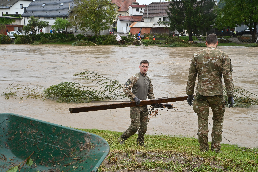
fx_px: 286
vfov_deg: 33.4
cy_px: 86
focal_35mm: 40
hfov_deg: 48.5
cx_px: 129
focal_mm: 40
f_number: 10
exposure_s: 1/250
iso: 1000
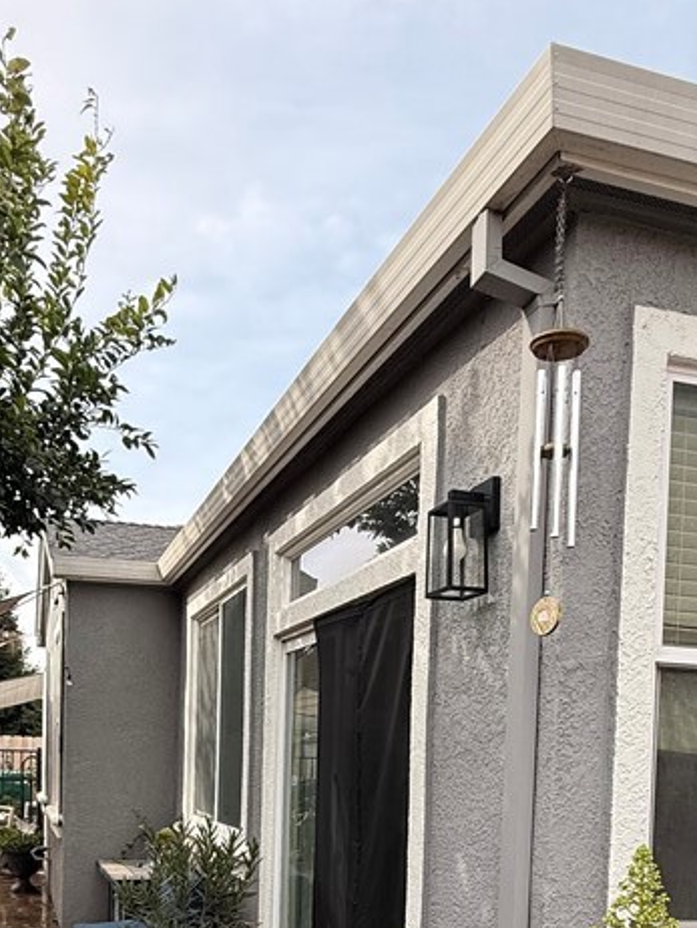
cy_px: 789
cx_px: 225
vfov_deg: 53.0
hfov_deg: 44.7
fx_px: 831
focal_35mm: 31
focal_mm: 2.22
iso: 64
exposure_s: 1/726
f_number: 2.2
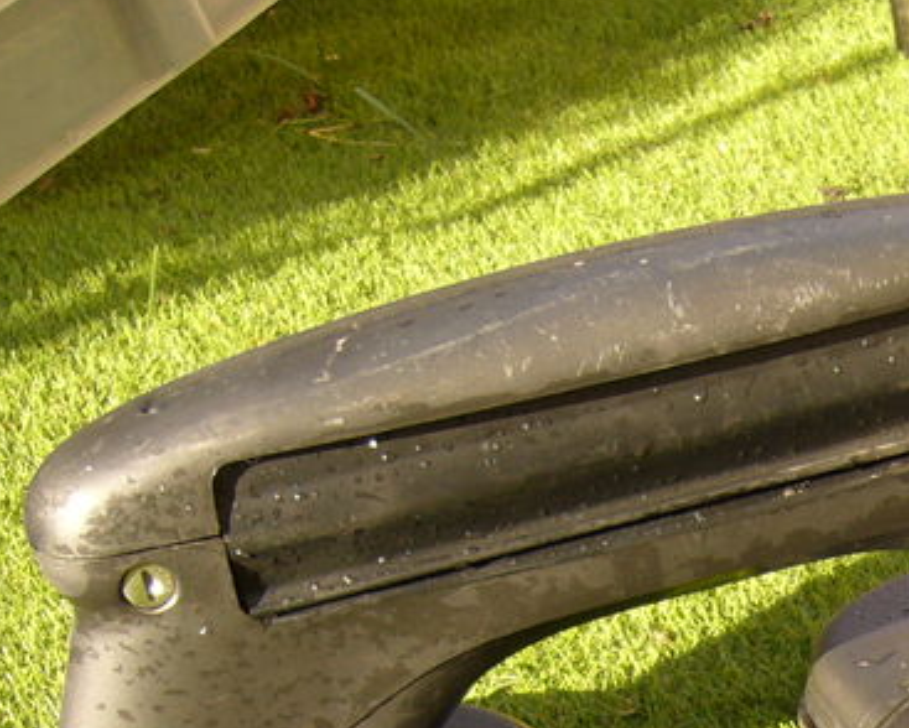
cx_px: 1040
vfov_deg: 15.8
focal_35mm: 93
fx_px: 2503
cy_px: 909
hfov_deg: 19.6
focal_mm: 5.8
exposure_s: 1/200
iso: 80
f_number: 2.8
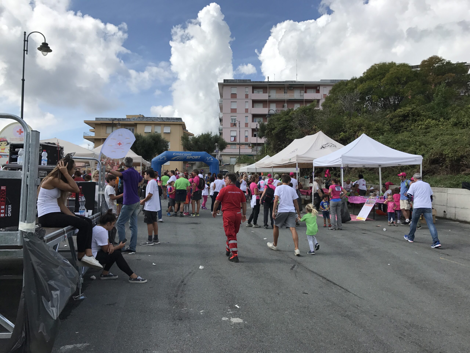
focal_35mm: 28
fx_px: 380
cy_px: 176
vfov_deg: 49.7
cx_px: 235
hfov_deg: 63.4
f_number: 1.8
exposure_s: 1/3195
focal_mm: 3.99
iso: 20
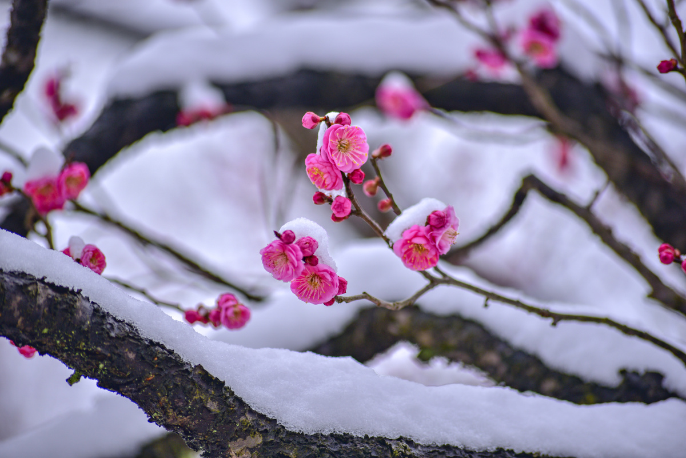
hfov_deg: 10.5
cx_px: 343
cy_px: 229
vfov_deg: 7.0
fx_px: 3717
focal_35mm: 195
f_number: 4.8
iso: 140
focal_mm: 195
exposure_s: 1/500
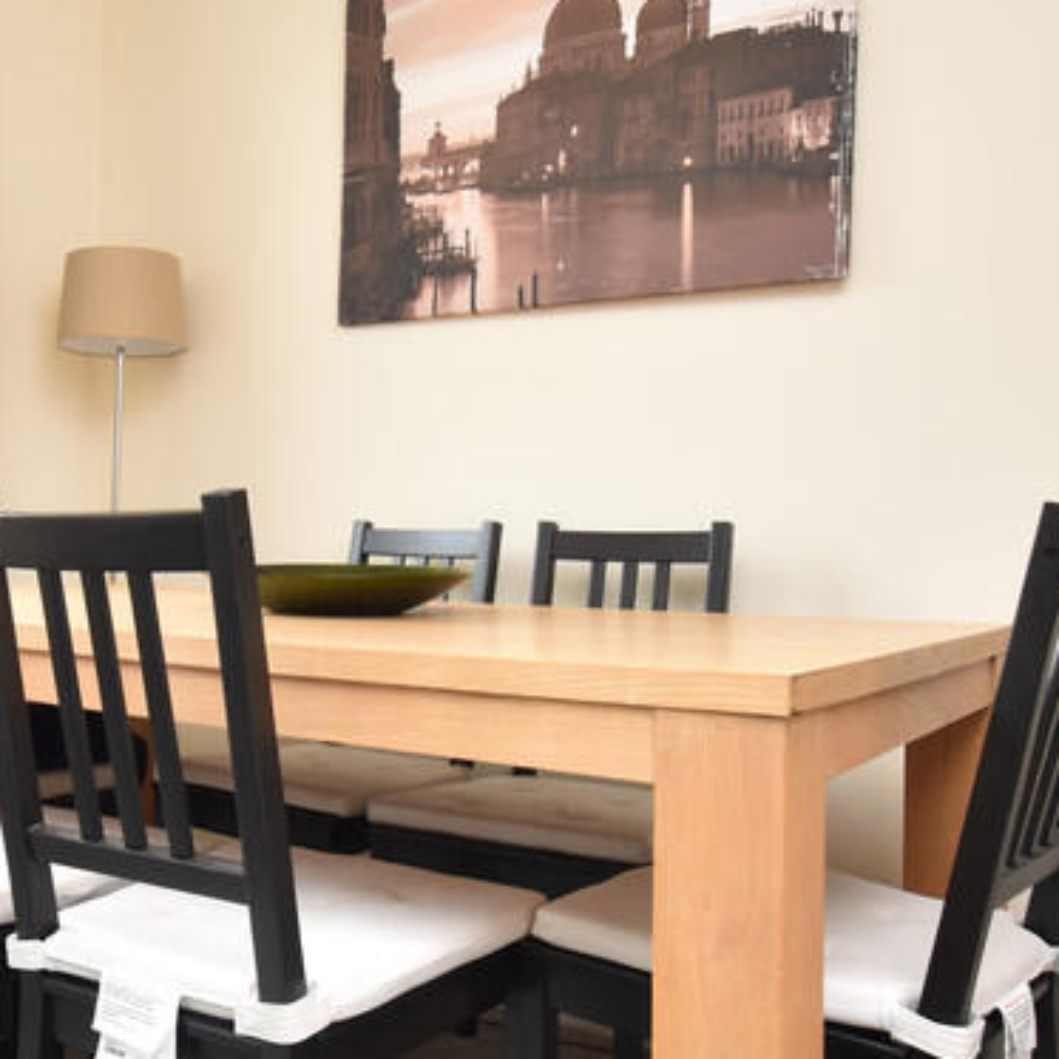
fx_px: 1211
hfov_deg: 46.5
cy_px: 495
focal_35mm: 35
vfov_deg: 47.2
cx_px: 352
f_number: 5
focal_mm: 10
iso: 720
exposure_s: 1/200
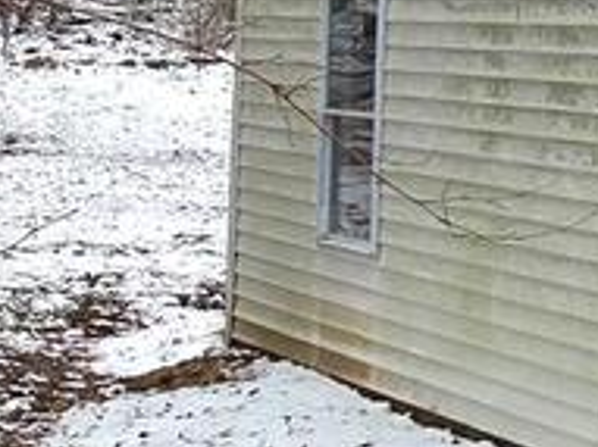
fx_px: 1692
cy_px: -11
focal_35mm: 98
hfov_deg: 14.1
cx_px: 1418
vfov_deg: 14.8
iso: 20
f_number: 1.9
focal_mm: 2.2
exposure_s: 1/120
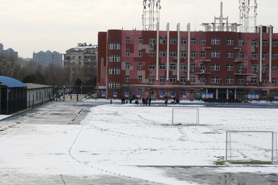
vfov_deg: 16.3
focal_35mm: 84
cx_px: 140
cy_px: 82
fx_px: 649
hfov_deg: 24.2
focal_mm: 14.3
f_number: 4.5
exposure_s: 1/800
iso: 100
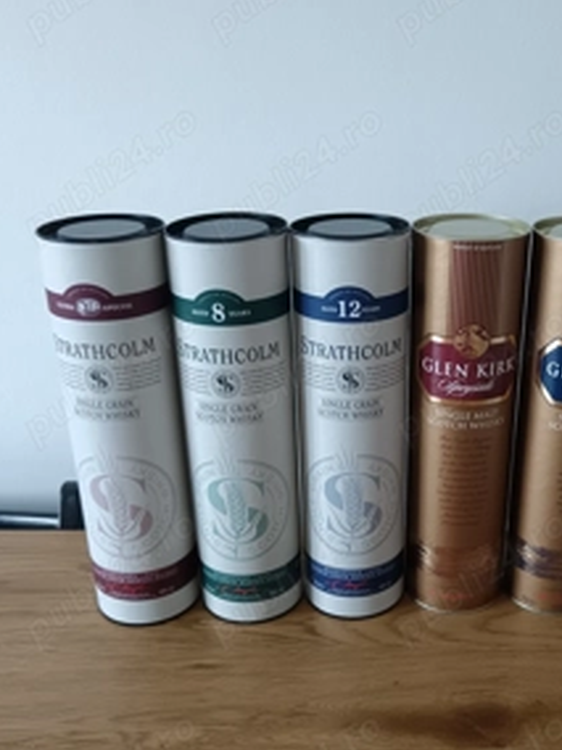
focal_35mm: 38
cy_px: 420
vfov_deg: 48.9
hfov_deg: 37.2
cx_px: 388
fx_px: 823
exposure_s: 1/33.3
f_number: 1.9
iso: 924
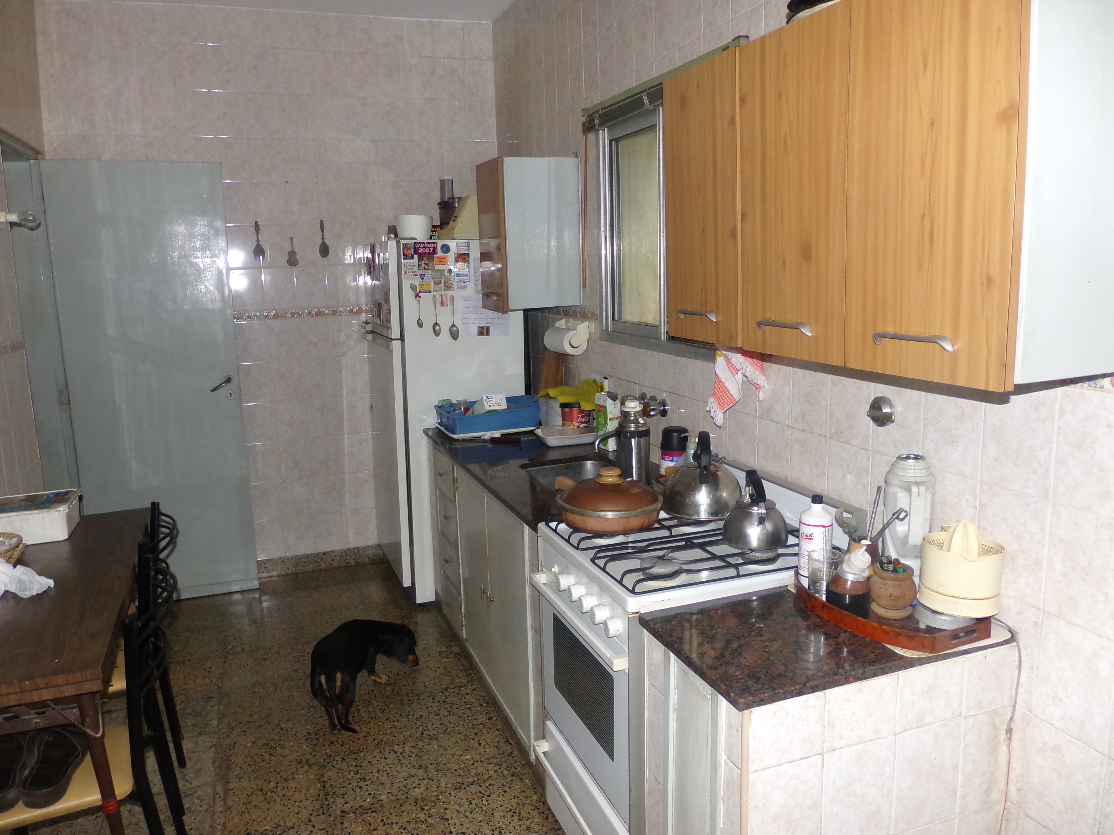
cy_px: 418
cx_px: 557
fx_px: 837
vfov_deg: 53.1
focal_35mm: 26
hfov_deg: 67.3
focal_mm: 4.7
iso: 200
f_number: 3.2
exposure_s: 1/34
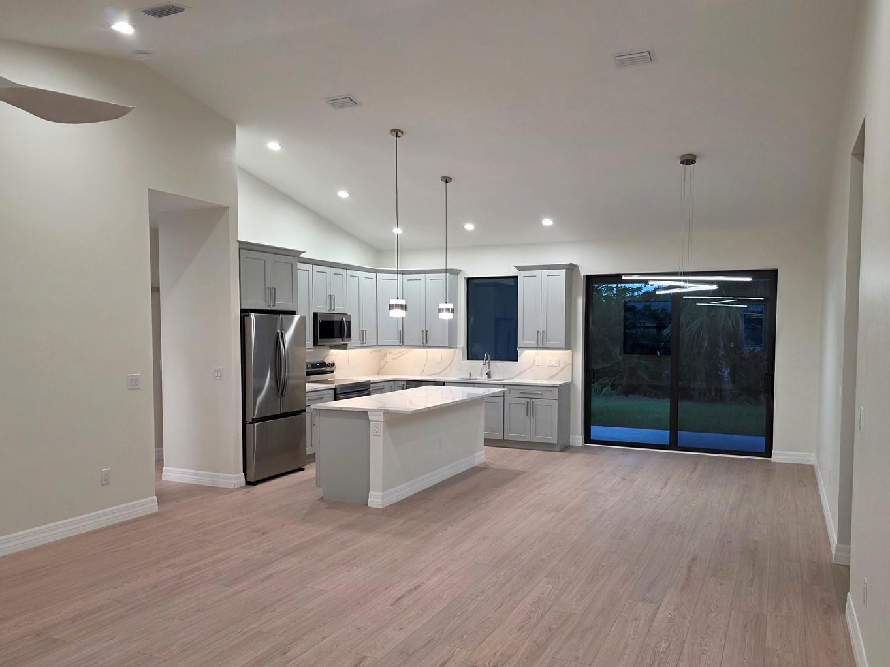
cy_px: 371
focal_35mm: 27
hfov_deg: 65.3
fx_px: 694
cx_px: 452
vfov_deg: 51.2
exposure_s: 1/120
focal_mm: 6.3
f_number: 1.7
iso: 160
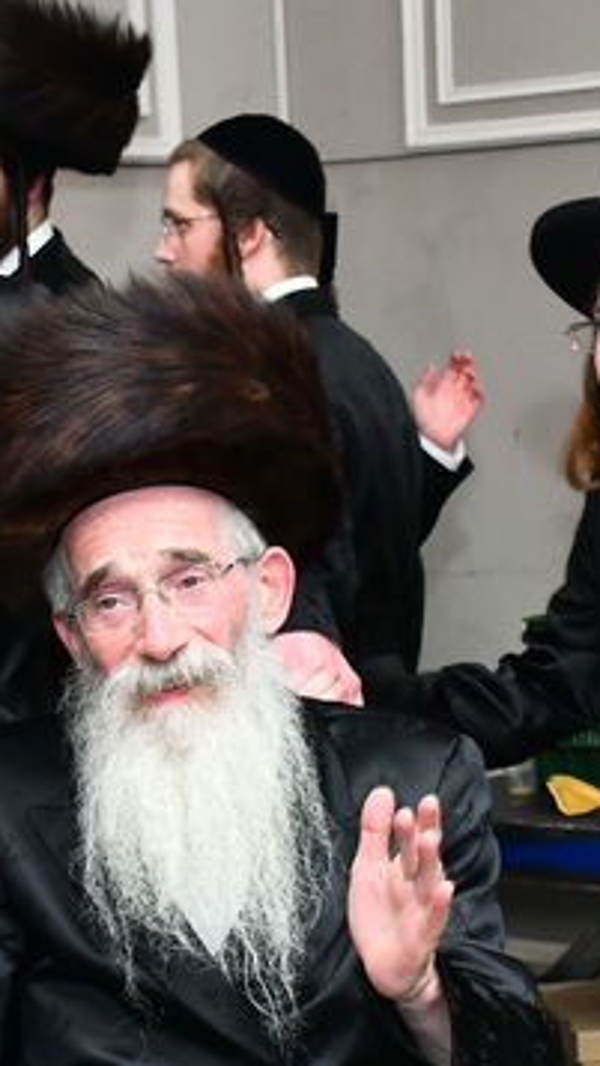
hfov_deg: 10.5
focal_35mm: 115
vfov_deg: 18.5
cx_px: 224
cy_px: 841
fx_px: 3250
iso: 1000
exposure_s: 1/160
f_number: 5.6
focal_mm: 28
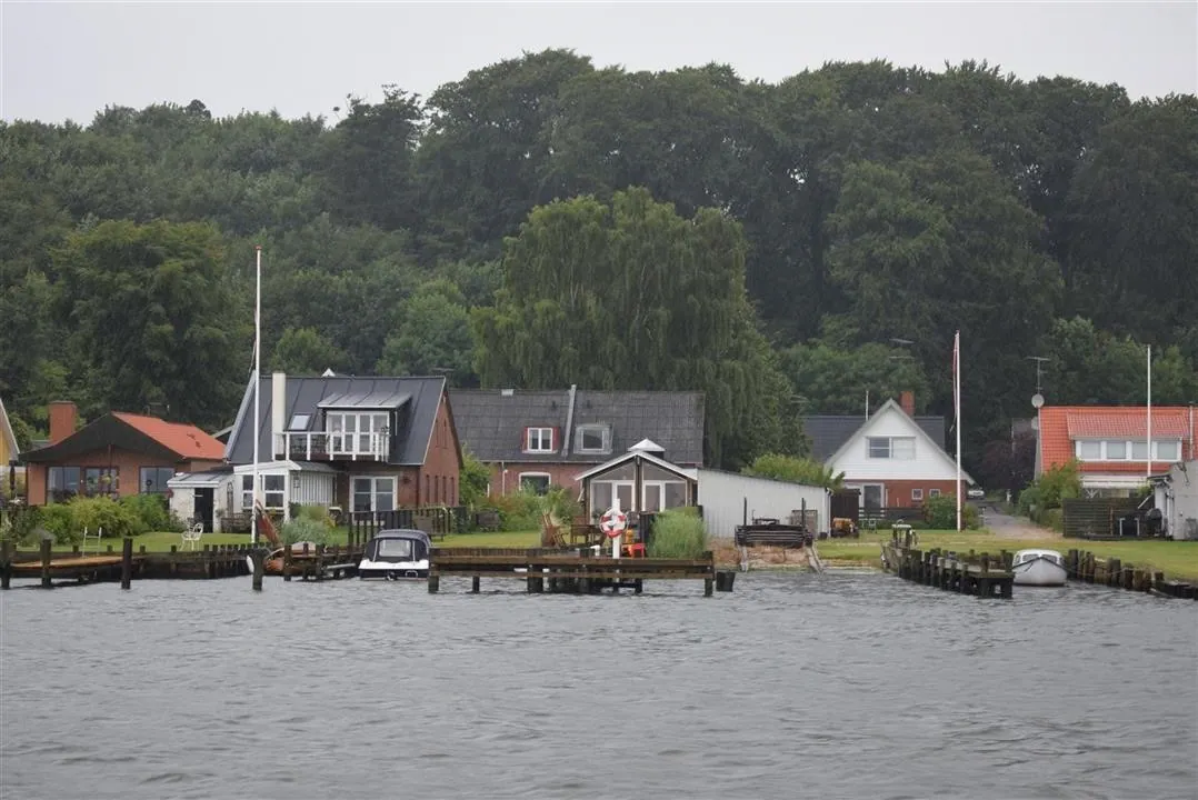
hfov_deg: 24.6
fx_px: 2747
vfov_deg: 16.6
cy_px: 400
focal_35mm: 82
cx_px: 599
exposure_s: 1/60
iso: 1000
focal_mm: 55
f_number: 5.6
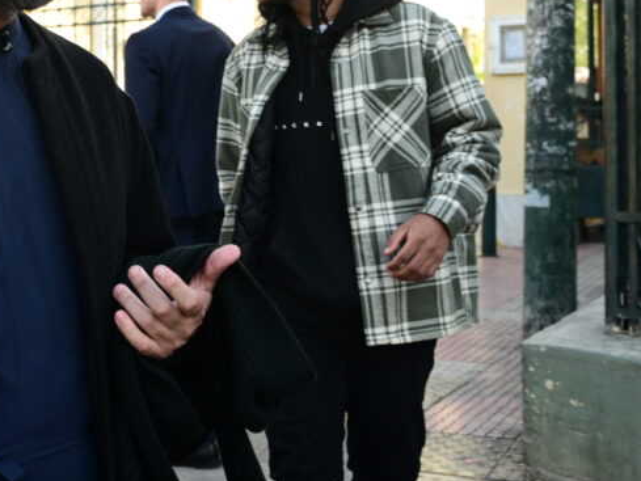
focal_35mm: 66
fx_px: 1222
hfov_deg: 27.4
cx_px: -29
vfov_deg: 22.1
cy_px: 130
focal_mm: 28
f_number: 4.5
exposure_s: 1/500
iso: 400
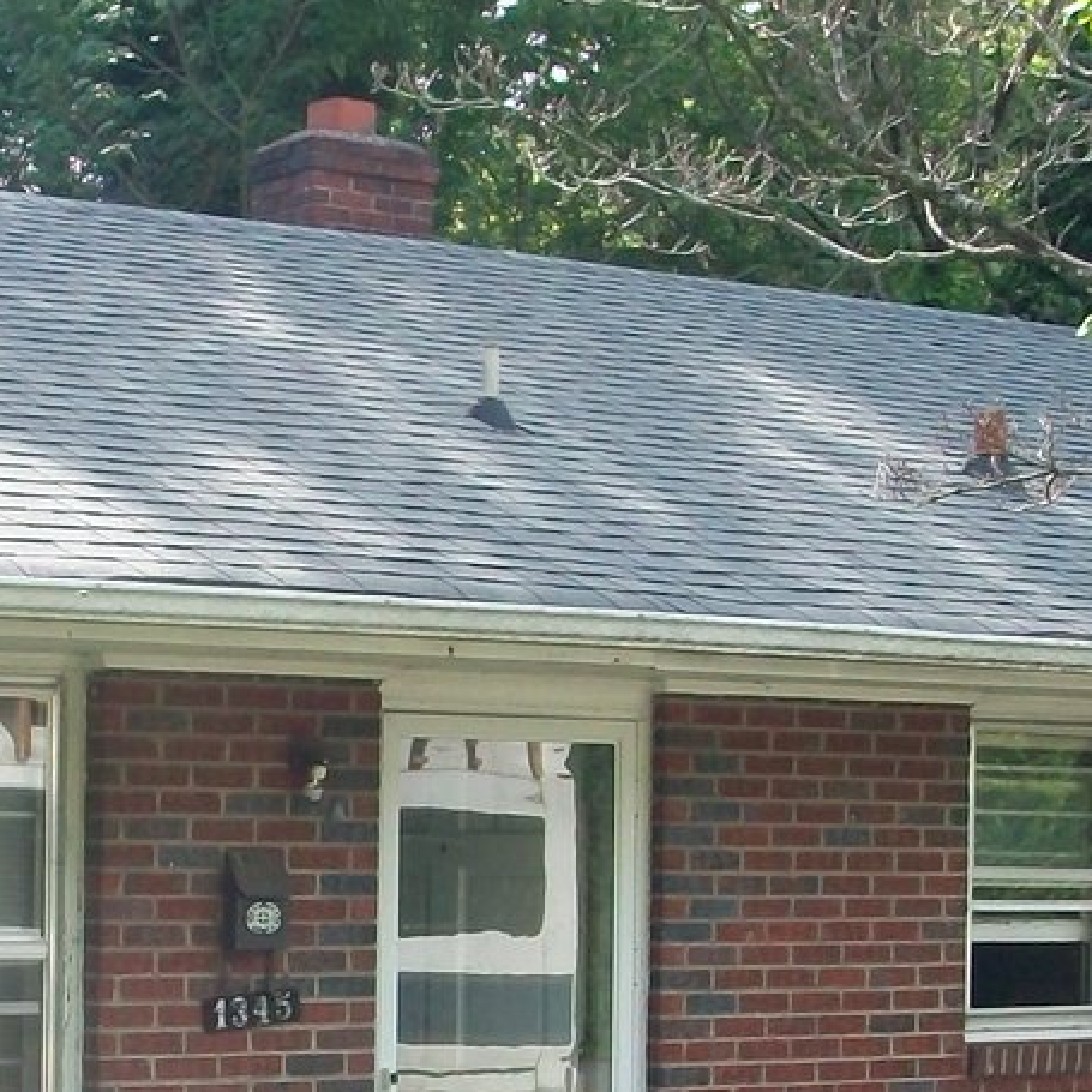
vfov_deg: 17.3
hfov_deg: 17.2
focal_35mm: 100
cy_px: 856
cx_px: 143
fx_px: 3569
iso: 80
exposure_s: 1/400
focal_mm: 5.7
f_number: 2.8
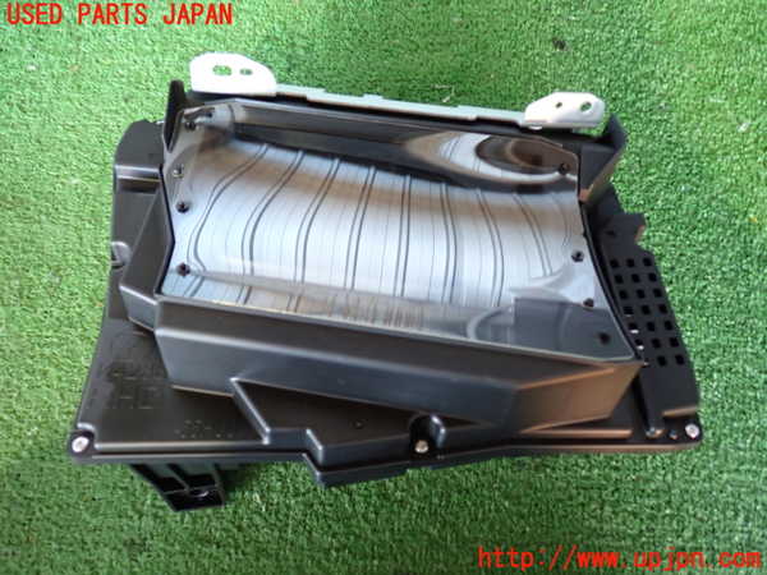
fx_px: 620
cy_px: 288
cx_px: 384
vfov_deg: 49.7
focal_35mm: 28
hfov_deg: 63.4
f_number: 2.2
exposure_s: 1/30
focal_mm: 5.05
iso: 400
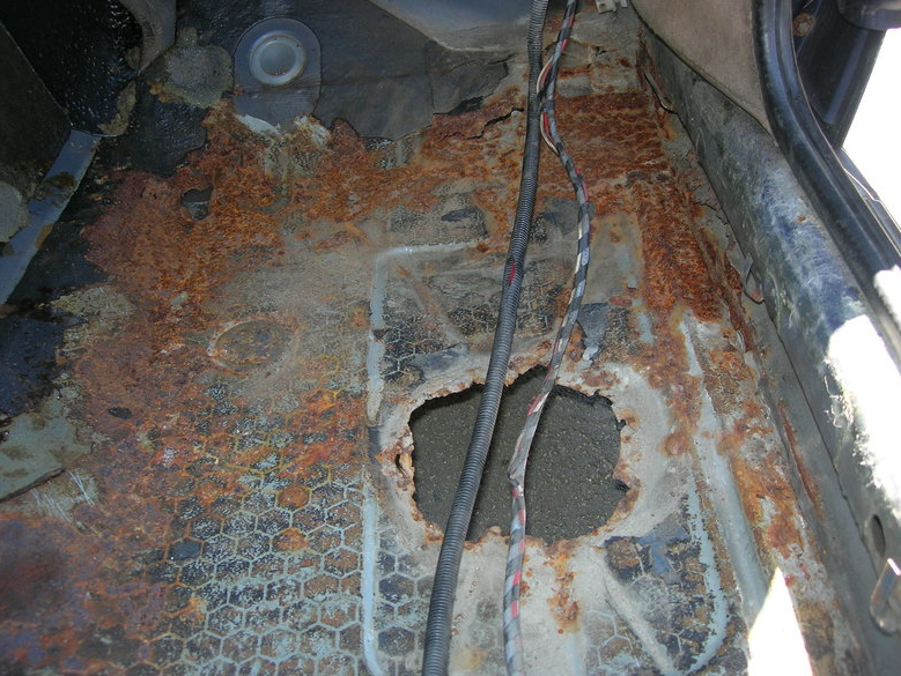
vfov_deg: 36.8
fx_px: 1016
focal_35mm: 39
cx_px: 460
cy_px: 339
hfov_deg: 47.8
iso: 64
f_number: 2.8
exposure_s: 1/60.1
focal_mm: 7.8
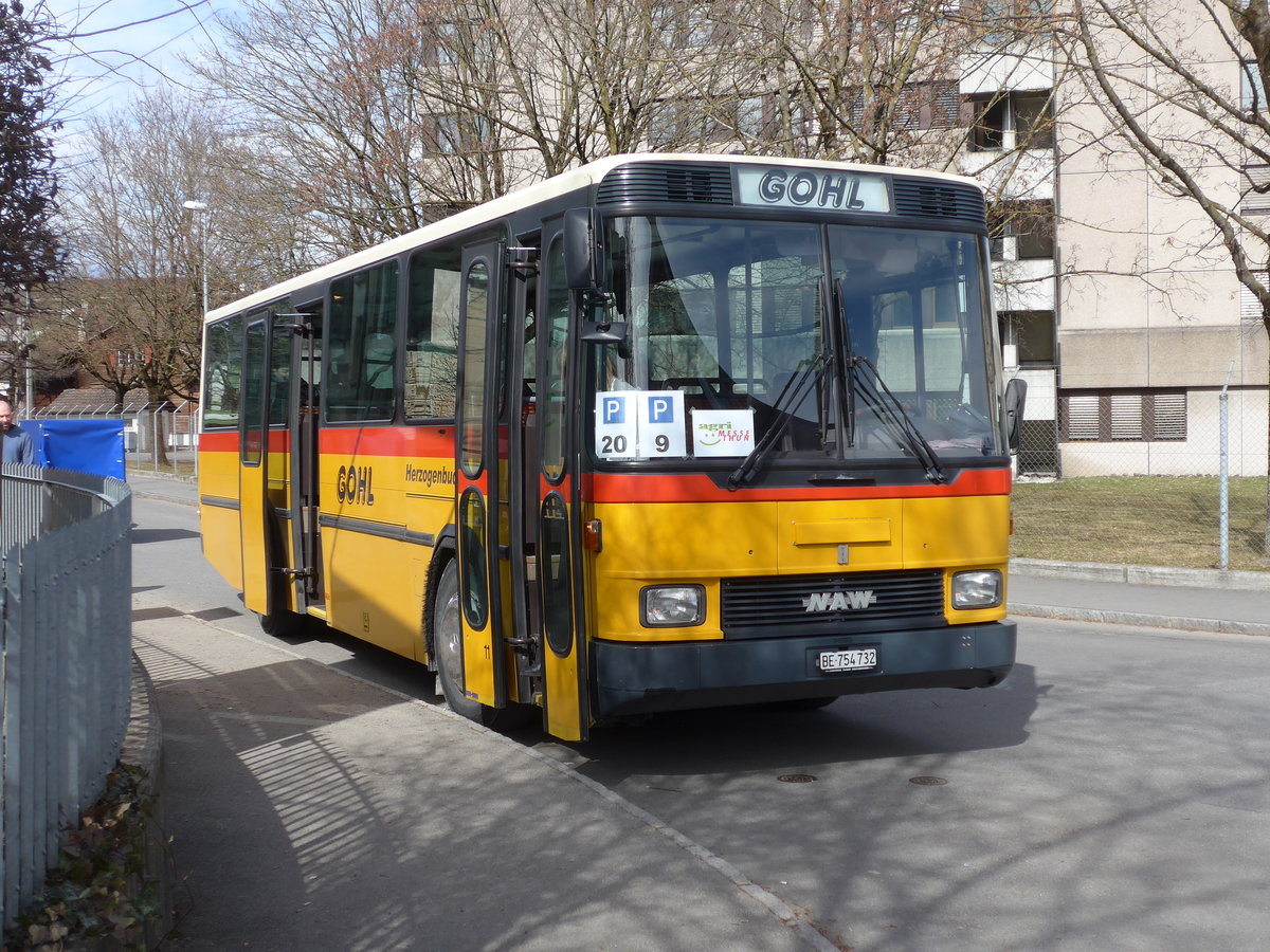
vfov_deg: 31.5
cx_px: 635
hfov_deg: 41.2
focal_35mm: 46
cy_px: 476
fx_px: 1688
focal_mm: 9.5
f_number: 3
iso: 80
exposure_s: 1/1300
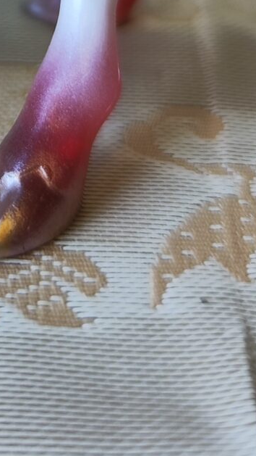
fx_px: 1230
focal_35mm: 102
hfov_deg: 11.5
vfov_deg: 19.1
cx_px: -85
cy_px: -170
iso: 130
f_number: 1.69
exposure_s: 1/100
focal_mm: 7.01
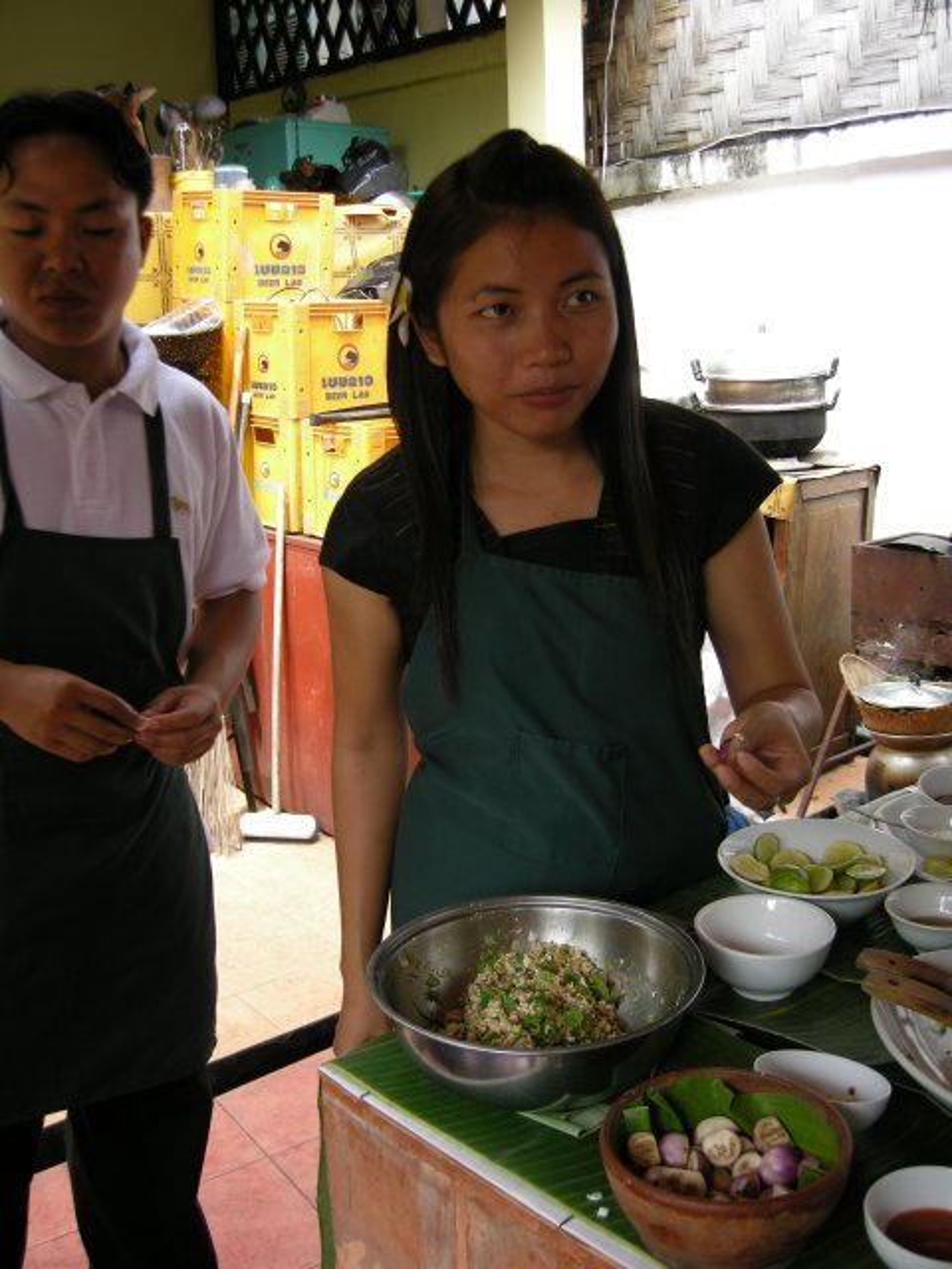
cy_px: 634
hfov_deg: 39.7
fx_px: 1320
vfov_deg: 51.4
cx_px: 476
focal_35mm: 36
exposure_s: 1/74.6
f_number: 2.7
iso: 64
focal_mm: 7.5
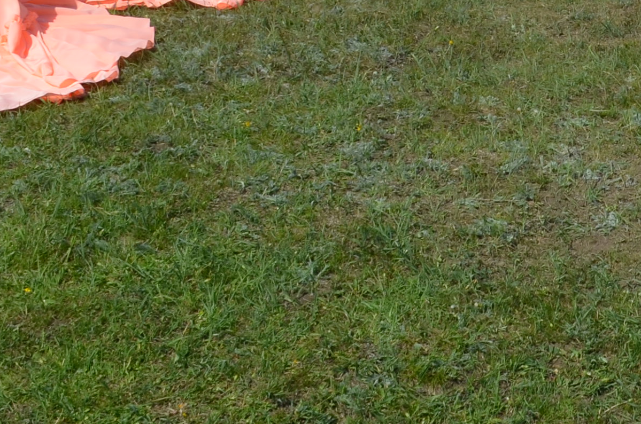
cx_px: 865
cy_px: -99
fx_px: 1972
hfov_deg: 17.2
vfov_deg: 12.0
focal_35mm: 111
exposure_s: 1/400
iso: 100
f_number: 10
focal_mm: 18
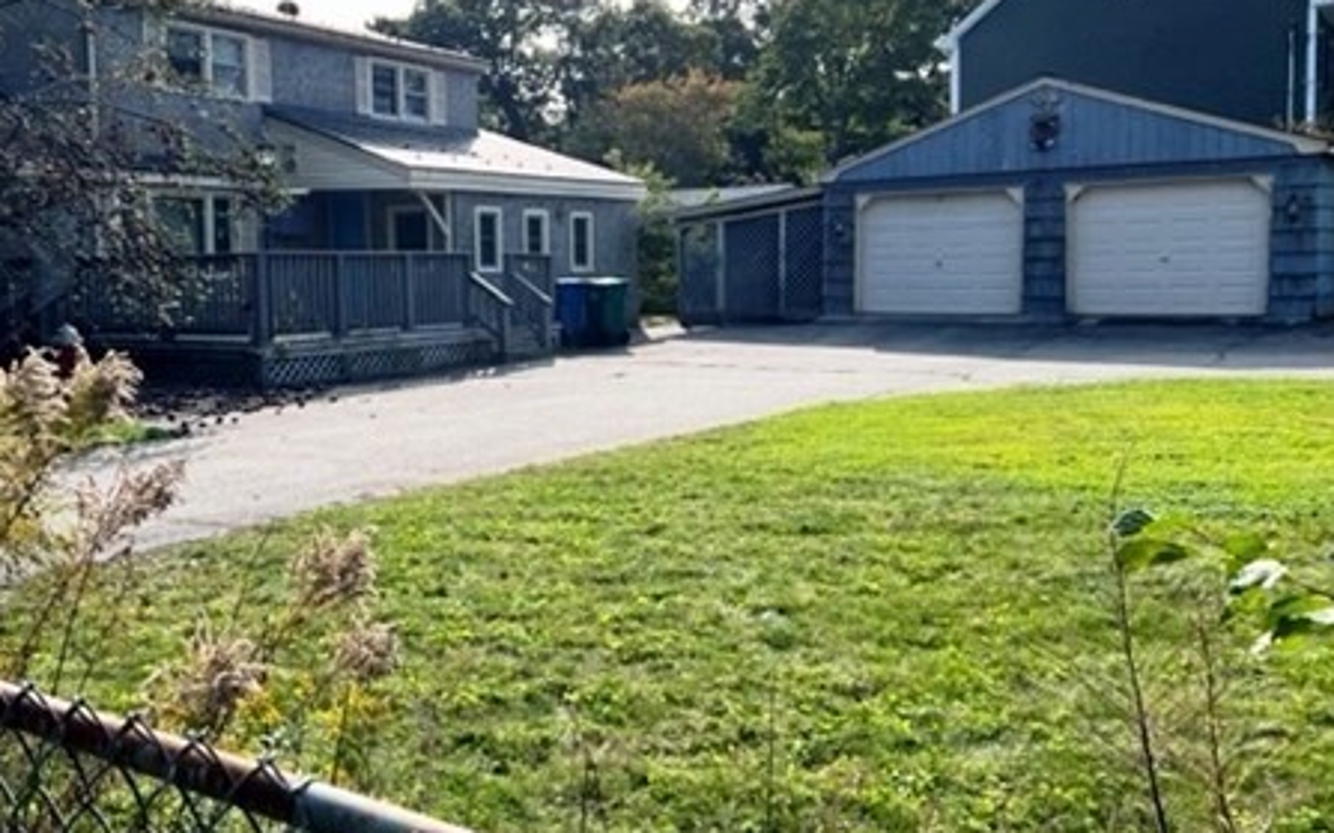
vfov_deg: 34.4
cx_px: 540
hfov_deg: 52.4
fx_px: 1345
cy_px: 370
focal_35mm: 37
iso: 50
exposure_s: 1/2123
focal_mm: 5.7
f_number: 1.5
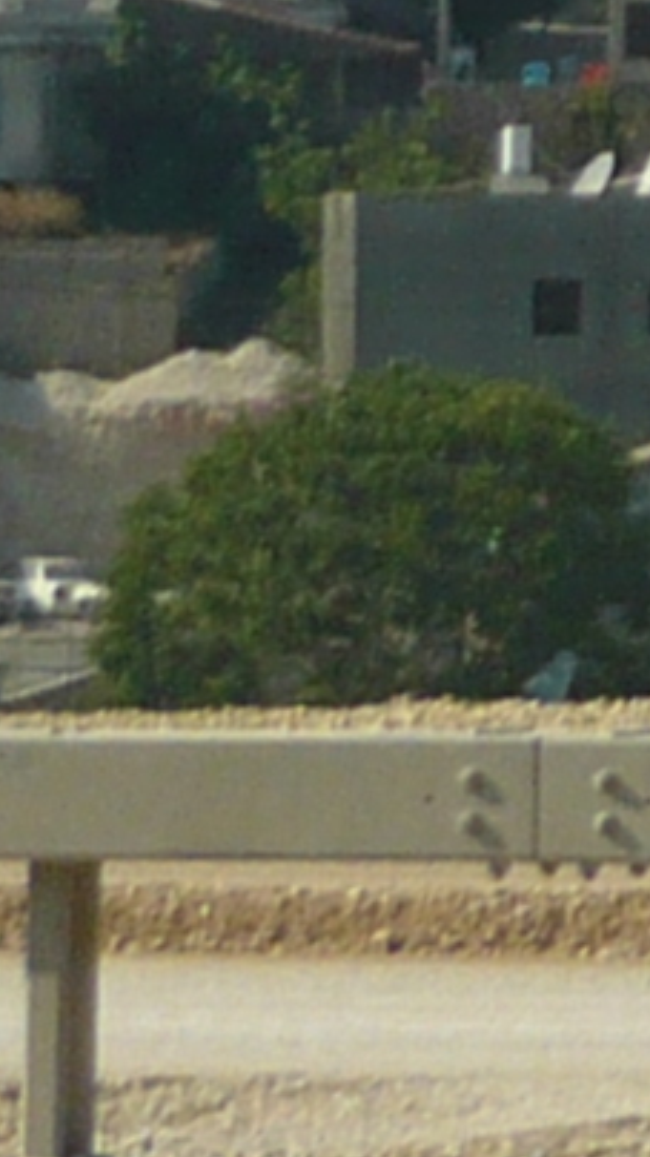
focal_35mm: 414
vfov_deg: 5.1
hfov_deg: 2.8
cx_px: 2563
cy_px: -1171
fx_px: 12696
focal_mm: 7.8
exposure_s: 1/250
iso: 100
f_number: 9
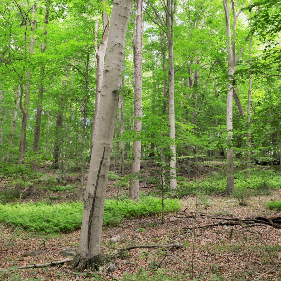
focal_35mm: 45
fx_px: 410
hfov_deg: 37.8
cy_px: 141
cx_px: 137
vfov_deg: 37.8
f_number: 11
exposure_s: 1/13
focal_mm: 23
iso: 400
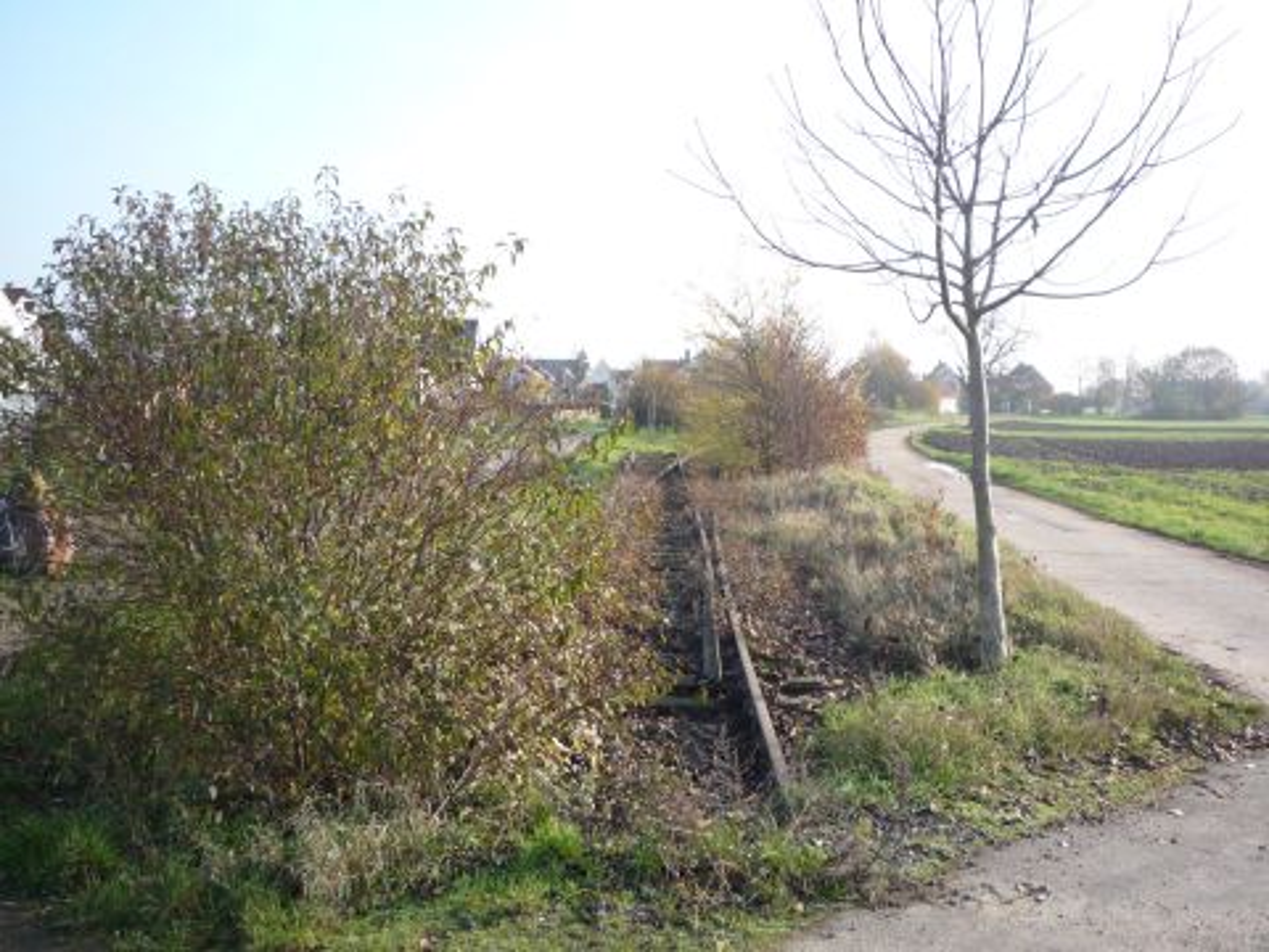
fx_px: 1173
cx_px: 634
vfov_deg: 44.2
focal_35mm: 32
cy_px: 476
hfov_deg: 56.8
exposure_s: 1/200
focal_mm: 5.2
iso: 100
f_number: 4
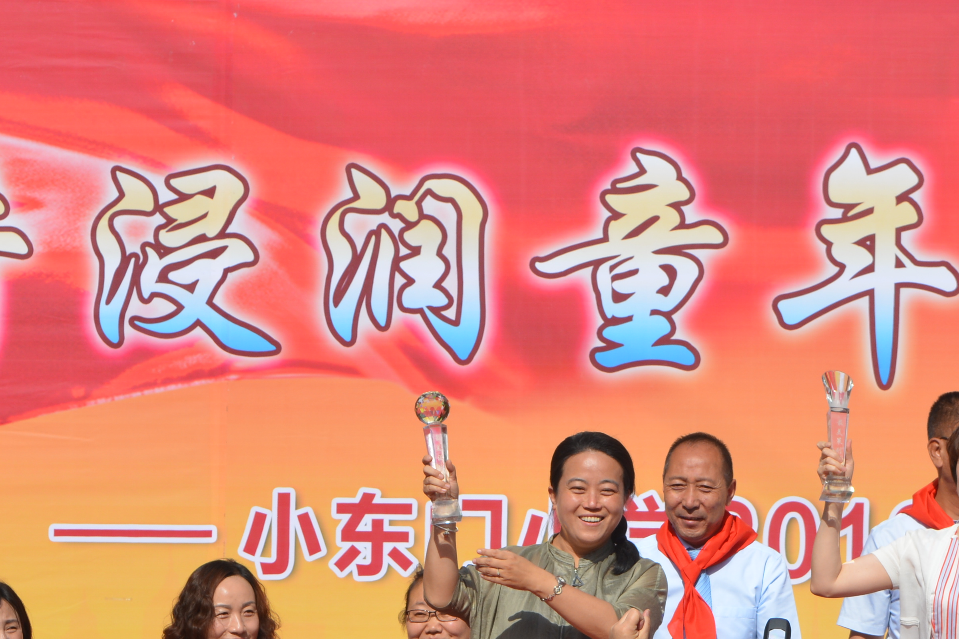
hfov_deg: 10.0
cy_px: 615
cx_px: 762
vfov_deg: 6.6
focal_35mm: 206
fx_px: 5494
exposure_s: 1/320
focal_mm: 55
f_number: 9
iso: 100
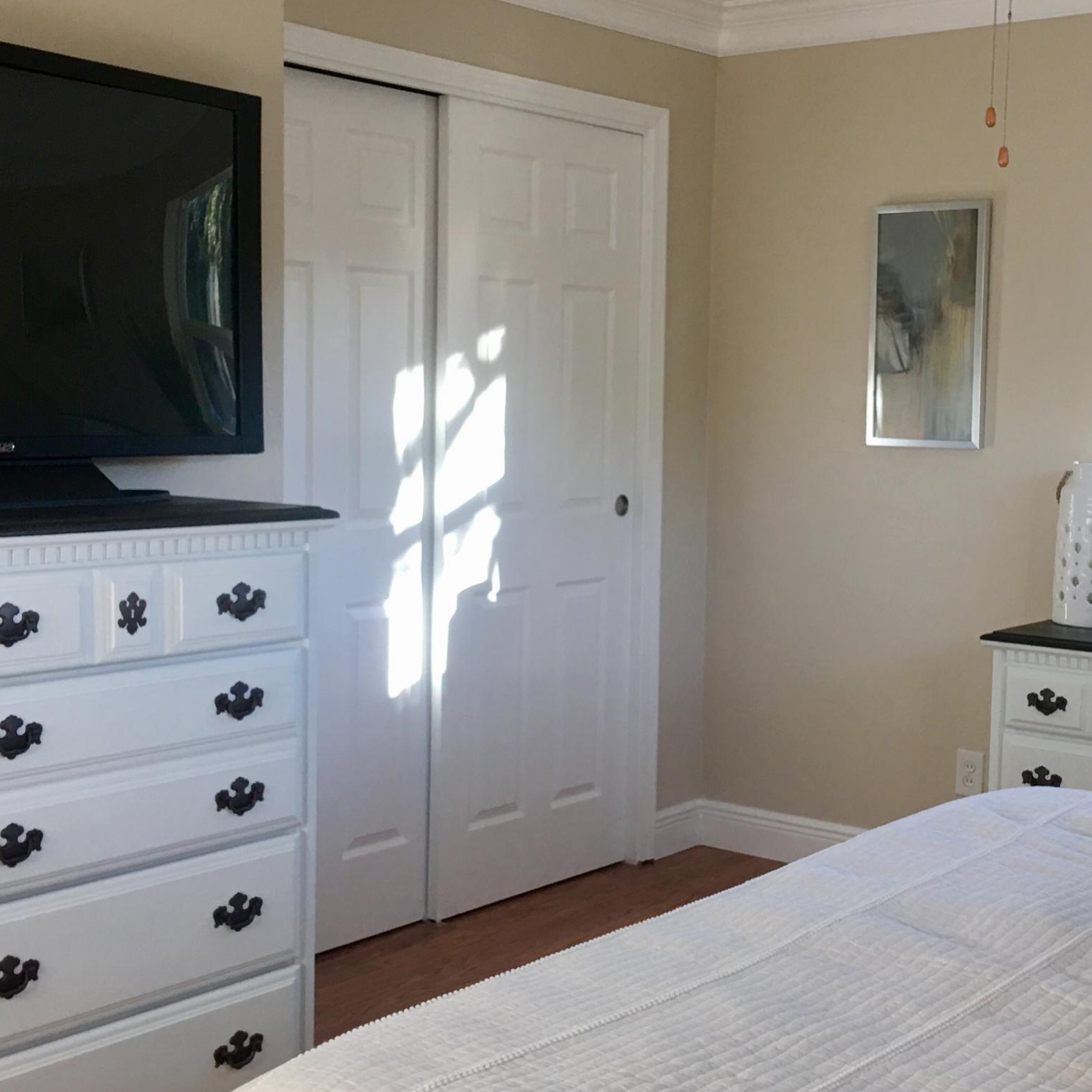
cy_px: 535
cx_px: 682
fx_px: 1785
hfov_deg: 33.9
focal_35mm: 50
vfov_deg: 34.0
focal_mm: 4.15
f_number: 2.2
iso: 25
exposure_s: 1/40
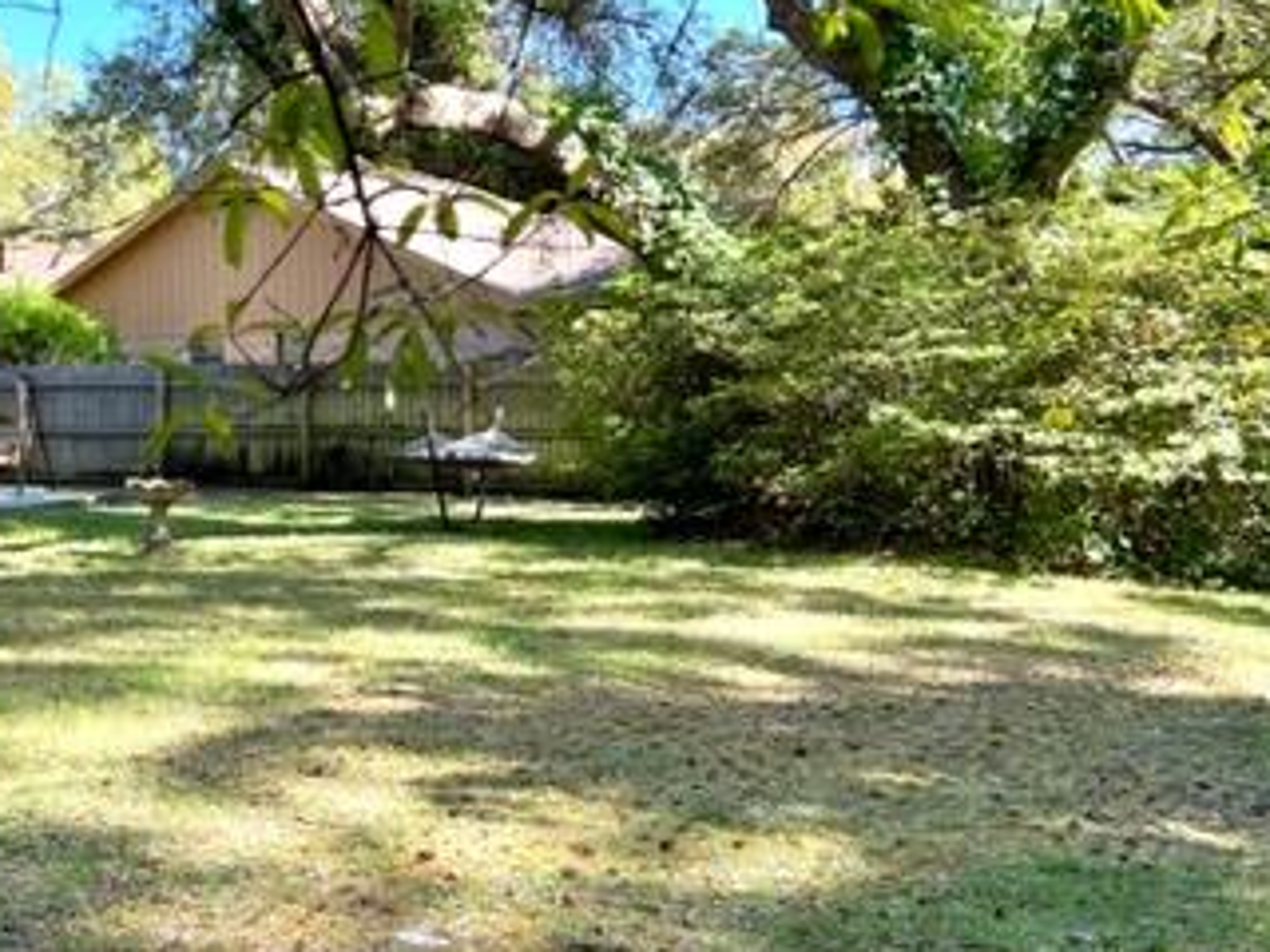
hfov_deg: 36.0
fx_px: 1908
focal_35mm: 52
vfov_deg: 28.0
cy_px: 428
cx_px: 329
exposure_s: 1/617
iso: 50
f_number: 1.5
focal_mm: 5.7
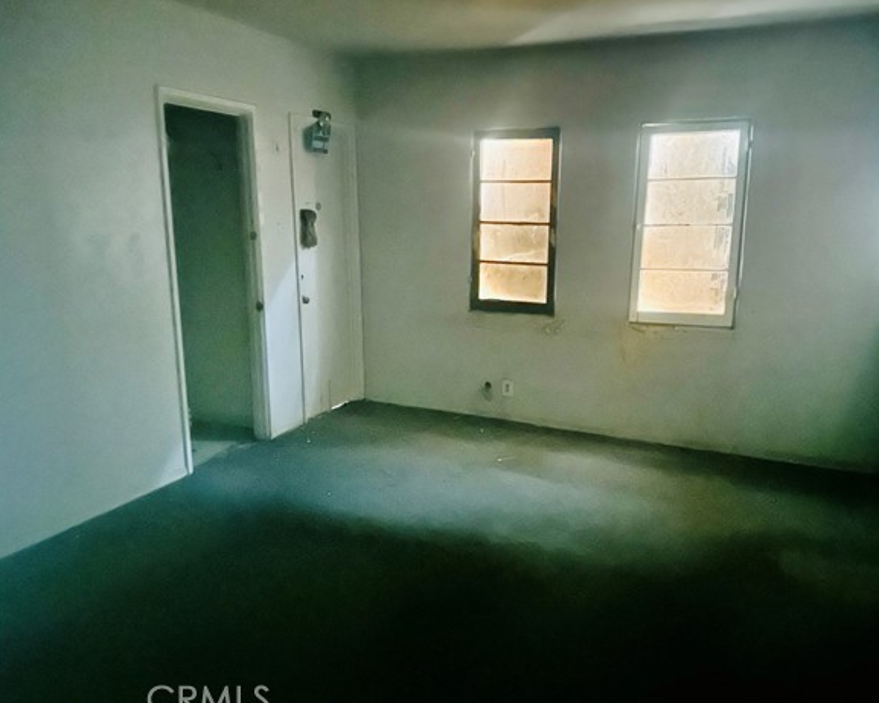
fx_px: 676
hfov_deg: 65.9
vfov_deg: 54.9
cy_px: 355
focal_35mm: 26
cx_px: 478
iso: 25000
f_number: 1.78
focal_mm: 6.86
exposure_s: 1/5
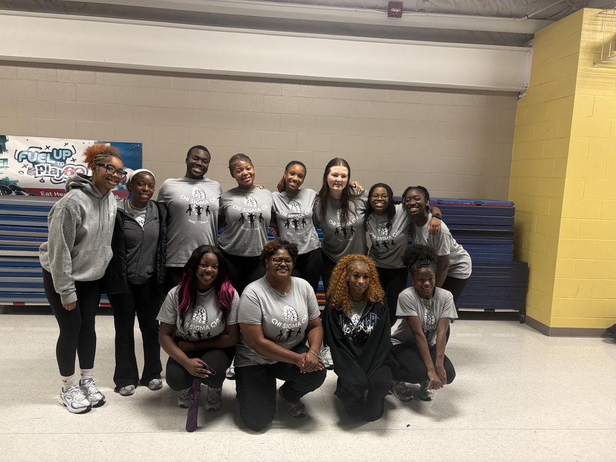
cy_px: 231
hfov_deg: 67.3
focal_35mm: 26
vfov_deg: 53.1
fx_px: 463
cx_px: 308
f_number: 1.6
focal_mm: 5.96
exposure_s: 1/60
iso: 100
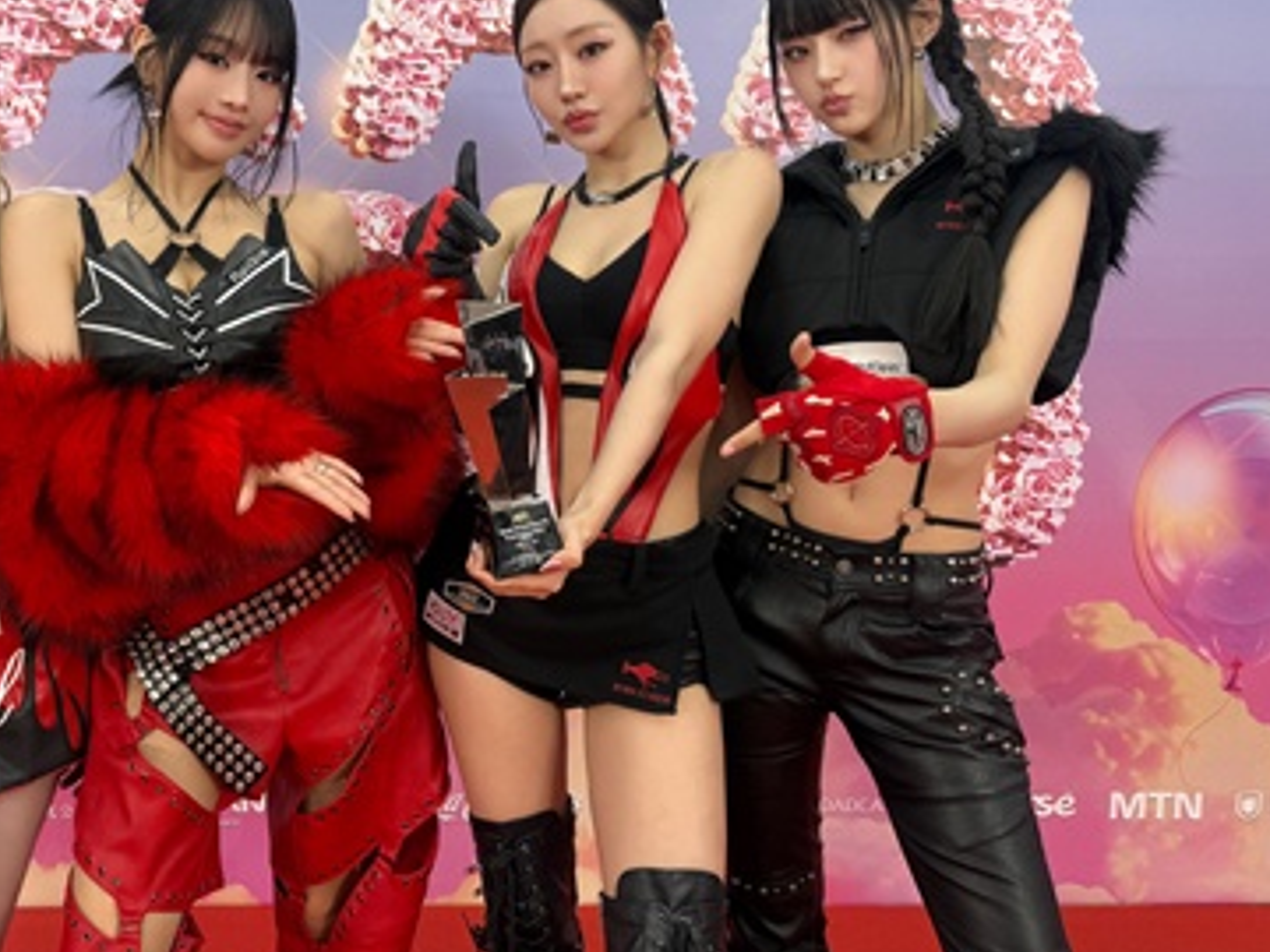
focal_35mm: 40
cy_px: 360
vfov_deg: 35.8
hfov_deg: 45.9
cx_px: 395
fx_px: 1468
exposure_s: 1/121
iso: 80
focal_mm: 6.76
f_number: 1.78
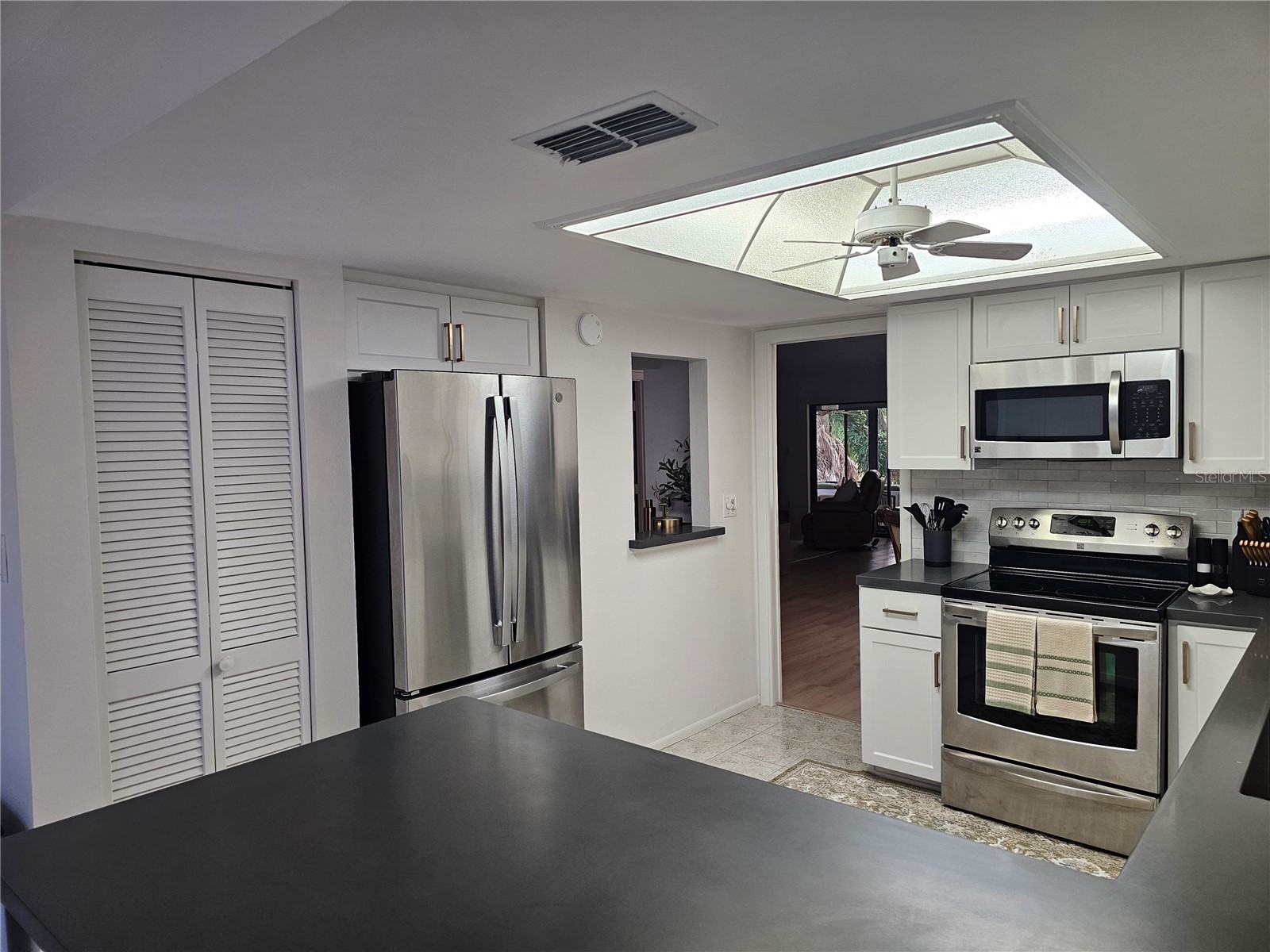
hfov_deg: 73.9
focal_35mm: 23
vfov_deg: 58.9
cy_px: 476
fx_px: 844
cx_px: 635
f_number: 1.7
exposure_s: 1/120
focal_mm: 6.3
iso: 160
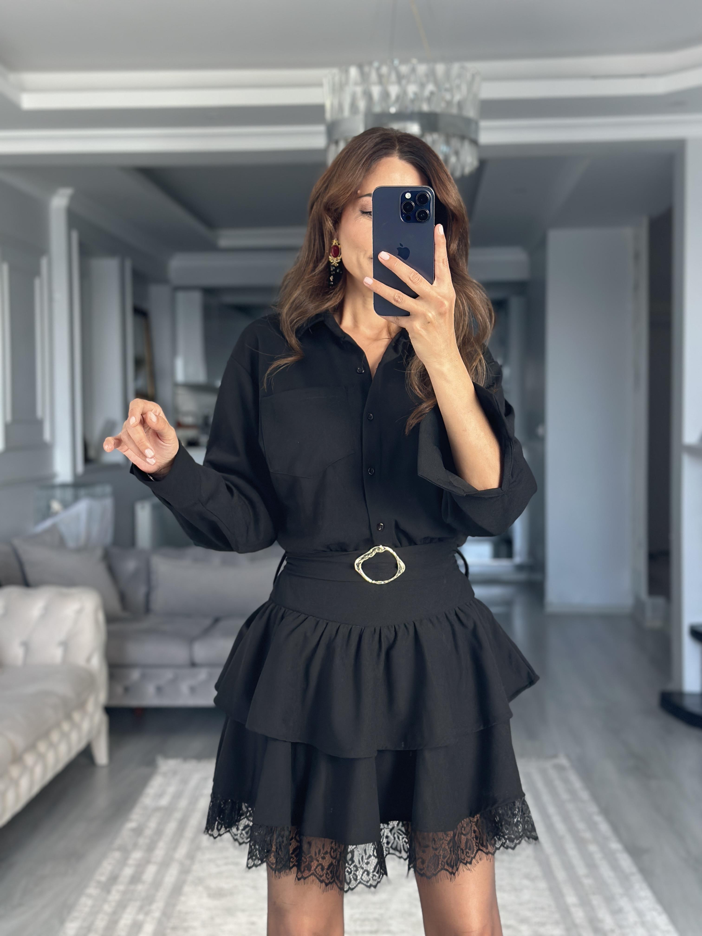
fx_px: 1298
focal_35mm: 48
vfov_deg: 39.7
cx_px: 351
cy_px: 468
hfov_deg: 30.3
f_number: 1.78
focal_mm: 6.86
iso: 125
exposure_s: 1/166
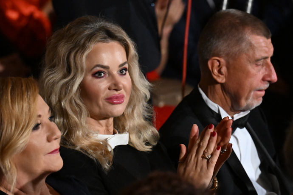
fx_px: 2441
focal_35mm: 300
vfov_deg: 4.6
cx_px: 146
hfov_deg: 6.9
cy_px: 98
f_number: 5.6
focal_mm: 200
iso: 8000
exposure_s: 1/250
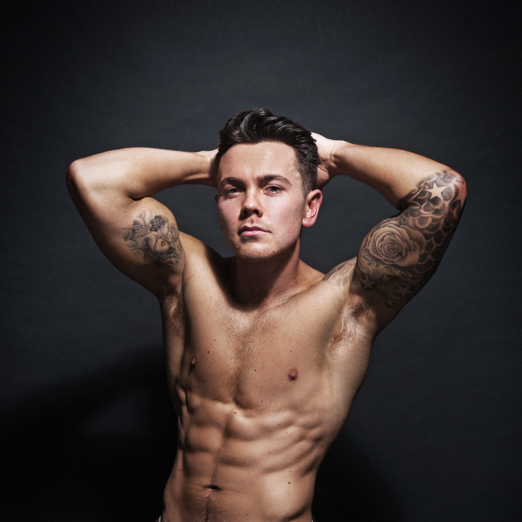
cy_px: 392
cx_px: 261
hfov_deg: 24.3
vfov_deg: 24.1
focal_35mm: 71
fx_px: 1211
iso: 100
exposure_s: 1/125
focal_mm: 55
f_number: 9
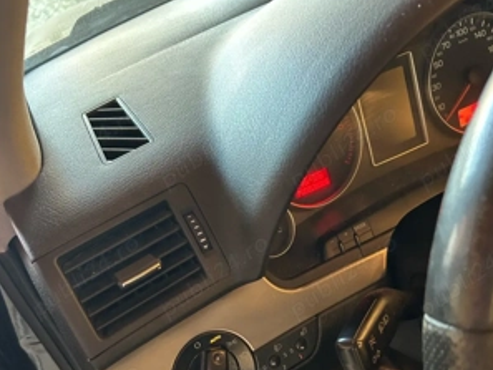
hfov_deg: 52.6
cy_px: 297
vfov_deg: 39.1
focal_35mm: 35
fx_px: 499
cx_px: 247
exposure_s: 1/40
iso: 640
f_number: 1.5
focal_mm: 5.7
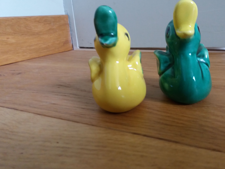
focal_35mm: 34
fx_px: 221
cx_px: 135
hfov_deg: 53.6
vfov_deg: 41.7
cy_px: 73
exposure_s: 1/20
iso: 160
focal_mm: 3.7
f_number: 1.9
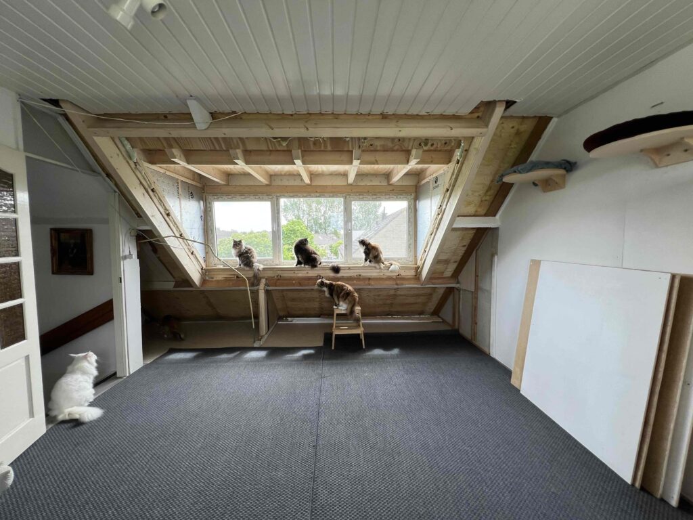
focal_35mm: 13
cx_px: 346
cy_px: 260
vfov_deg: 89.9
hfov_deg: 106.2
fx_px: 260
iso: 40
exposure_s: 1/99
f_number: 1.8
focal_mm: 1.57
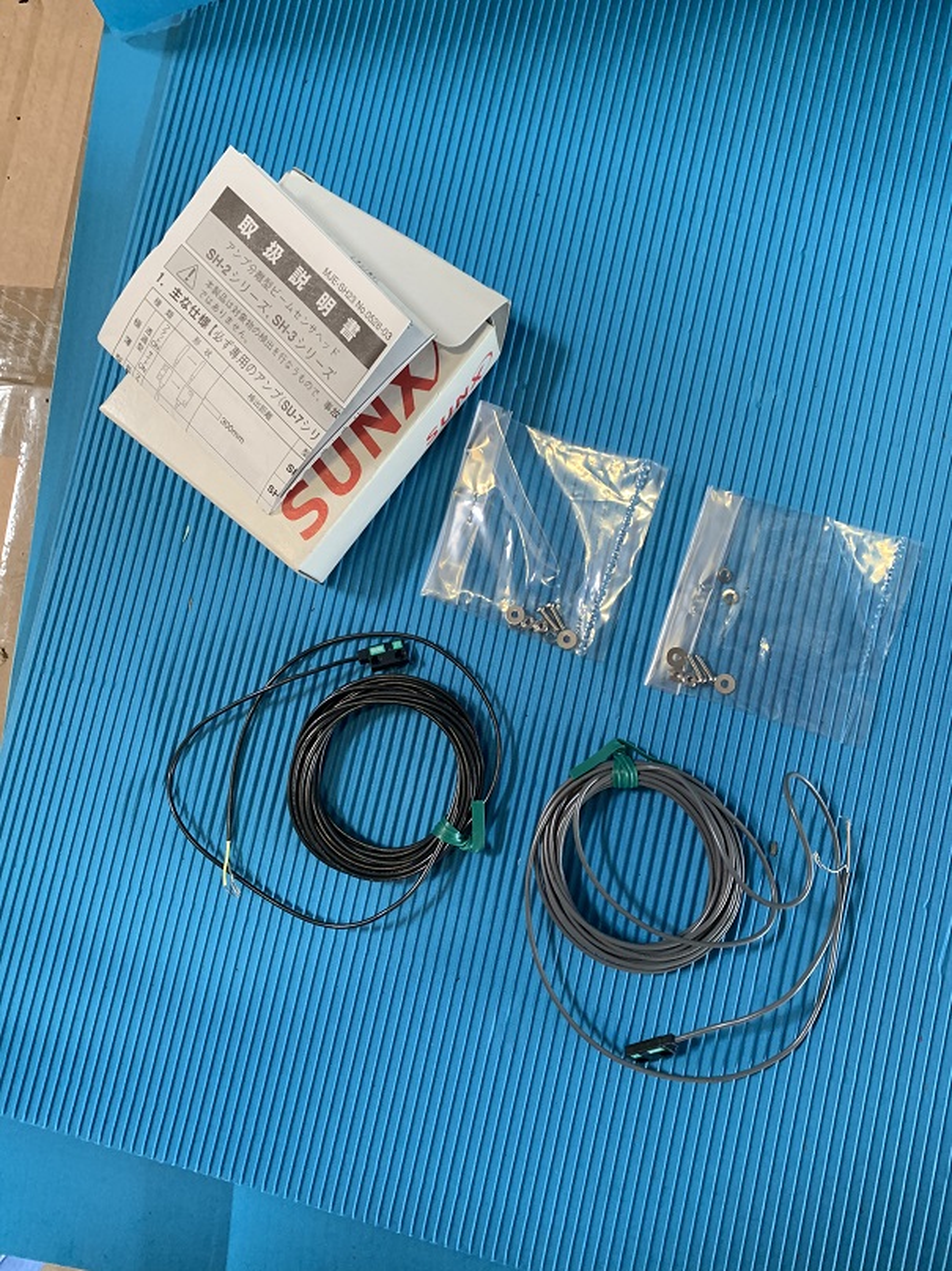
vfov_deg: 67.3
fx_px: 954
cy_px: 636
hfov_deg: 53.1
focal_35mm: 26
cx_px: 476
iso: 250
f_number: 1.8
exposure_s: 1/60
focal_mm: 4.25
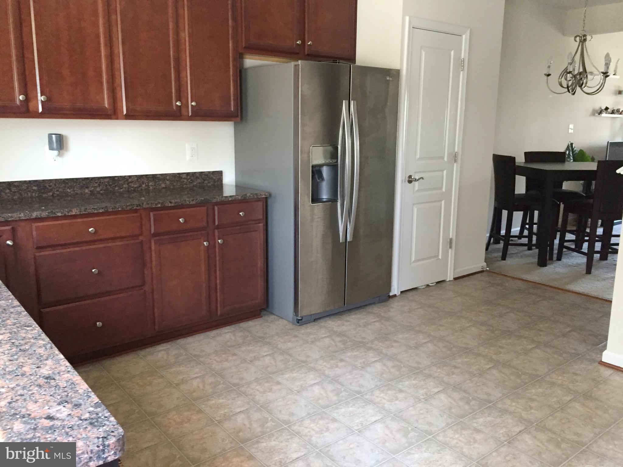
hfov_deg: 61.7
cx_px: 312
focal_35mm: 29
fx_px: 522
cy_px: 234
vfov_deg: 48.2
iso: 250
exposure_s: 1/24
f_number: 2.2
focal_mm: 4.15
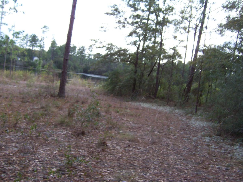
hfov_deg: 55.4
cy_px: 91
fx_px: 232
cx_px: 122
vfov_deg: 42.9
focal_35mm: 33
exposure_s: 1/125
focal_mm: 5.5
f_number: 3.4
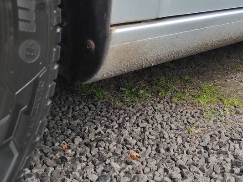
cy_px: 83
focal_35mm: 48
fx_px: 337
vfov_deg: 30.2
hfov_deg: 38.8
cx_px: 177
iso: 100
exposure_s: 1/890
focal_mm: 5.43
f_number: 1.89
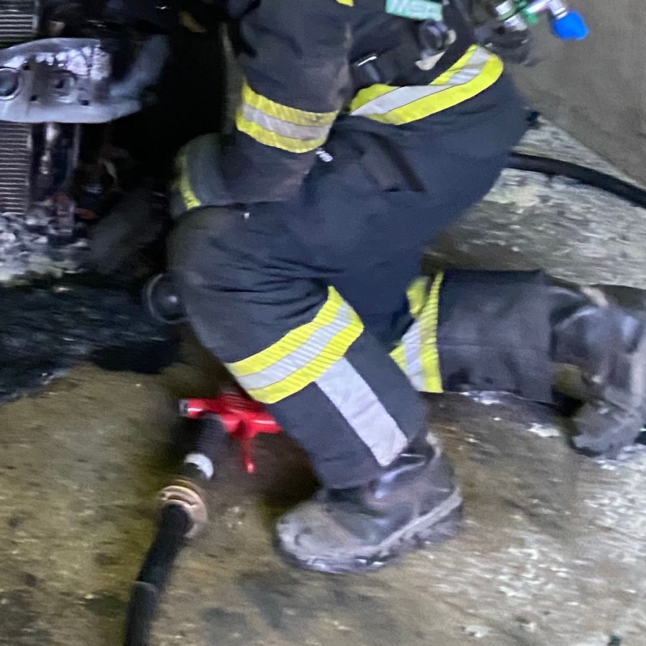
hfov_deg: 22.6
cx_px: -28
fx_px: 1541
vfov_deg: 21.1
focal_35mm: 73
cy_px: -233
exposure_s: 1/33
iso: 500
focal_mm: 4.25
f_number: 1.8
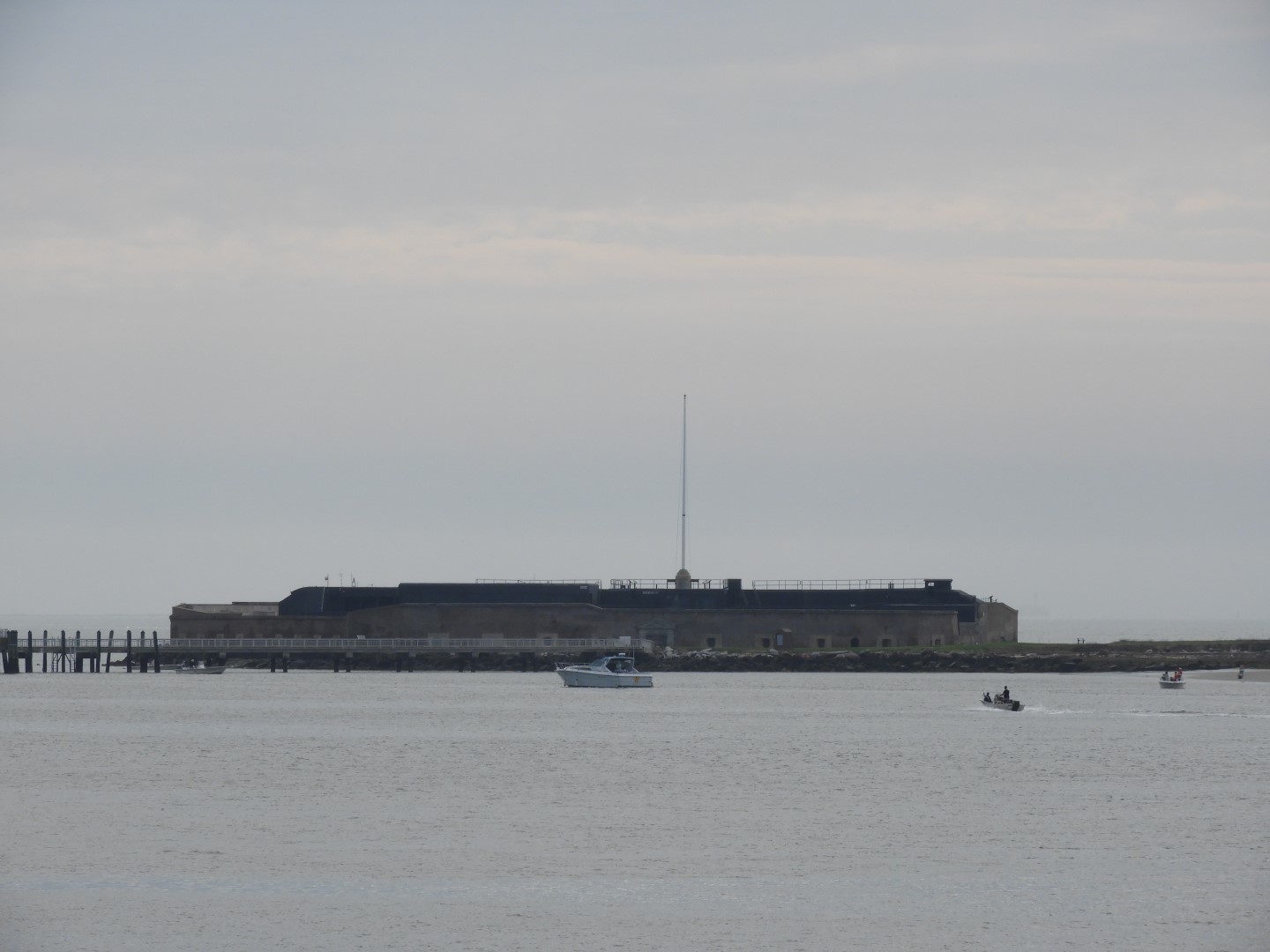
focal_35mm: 270
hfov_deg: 7.3
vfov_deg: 5.5
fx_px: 9906
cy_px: 476
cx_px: 635
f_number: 5.5
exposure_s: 1/800
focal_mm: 48.4
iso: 100
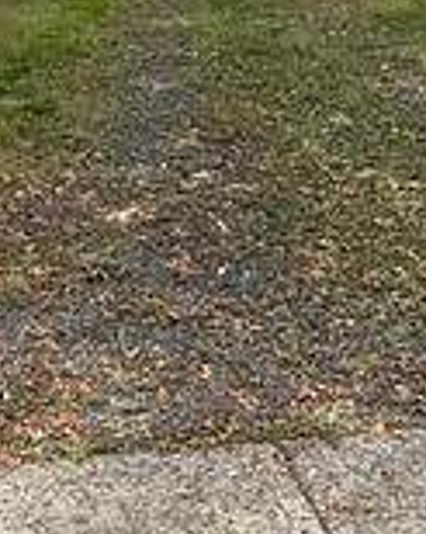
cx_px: 173
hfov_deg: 16.0
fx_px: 1514
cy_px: -90
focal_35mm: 96
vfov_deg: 19.0
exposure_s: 1/638
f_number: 2.2
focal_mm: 2.22
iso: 64
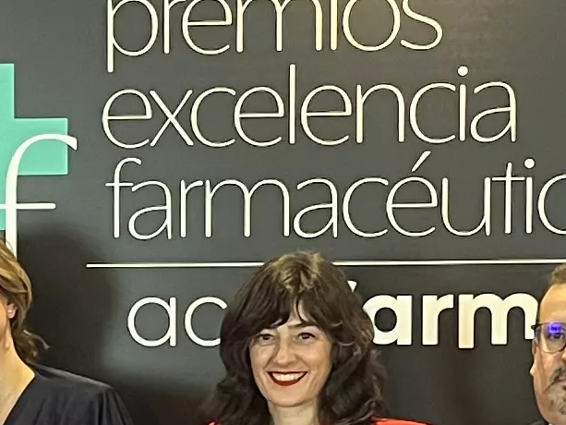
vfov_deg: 8.6
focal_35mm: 171
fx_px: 2797
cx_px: 175
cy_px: 511
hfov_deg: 11.5
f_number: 1.6
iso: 250
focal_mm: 5.1
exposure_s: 1/50
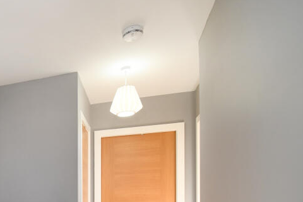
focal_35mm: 32
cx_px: -11
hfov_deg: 47.0
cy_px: 213
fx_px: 269
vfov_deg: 36.0
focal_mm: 10
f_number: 9
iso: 250
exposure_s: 1/5
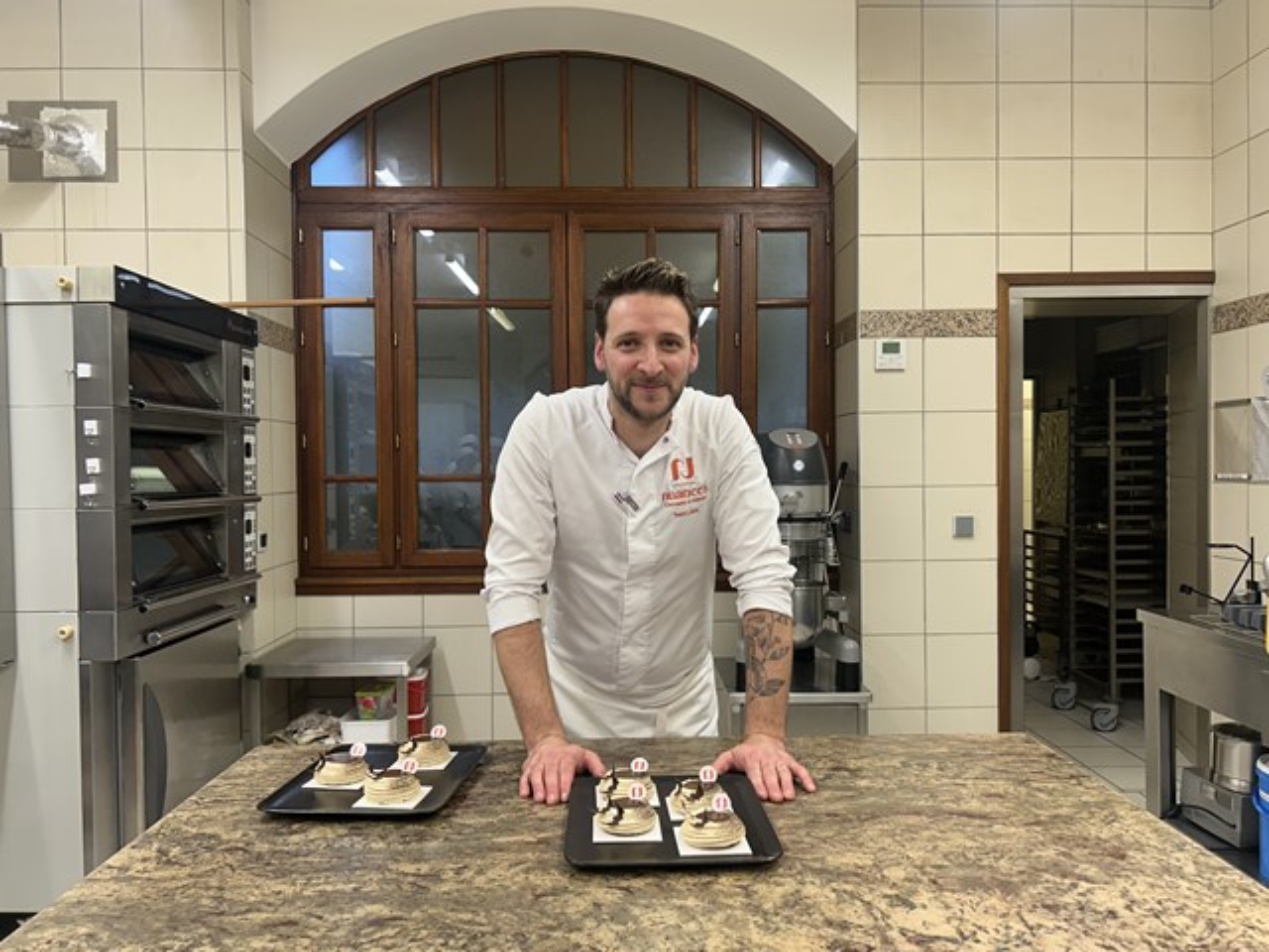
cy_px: 476
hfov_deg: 67.3
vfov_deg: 53.1
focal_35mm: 26
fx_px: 953
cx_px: 634
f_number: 1.5
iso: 80
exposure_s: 1/100
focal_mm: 5.7
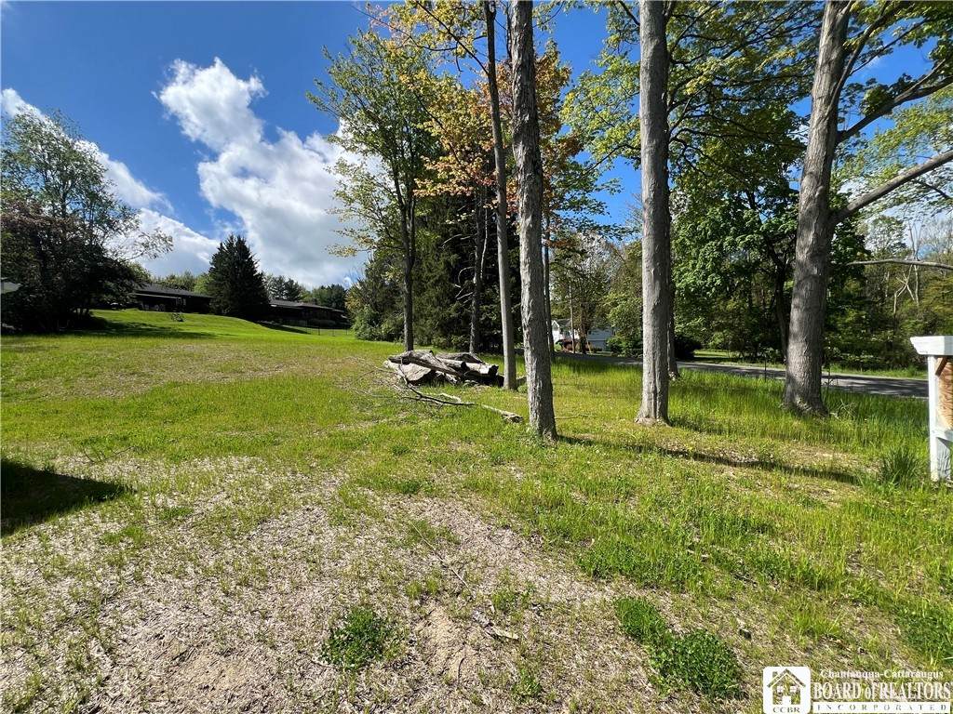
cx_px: 476
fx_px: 358
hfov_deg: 106.2
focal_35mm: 13
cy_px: 357
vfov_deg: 89.9
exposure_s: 1/1054
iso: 32
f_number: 1.8
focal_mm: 1.57
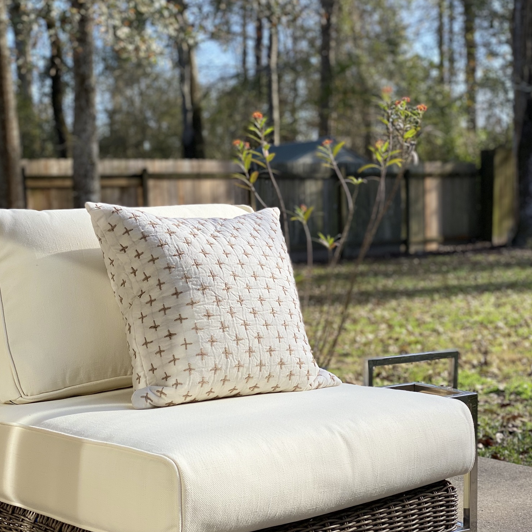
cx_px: 264
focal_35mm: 62
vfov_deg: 27.6
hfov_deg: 27.7
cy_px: 341
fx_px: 1078
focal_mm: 6
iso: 20
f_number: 2
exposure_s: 1/578
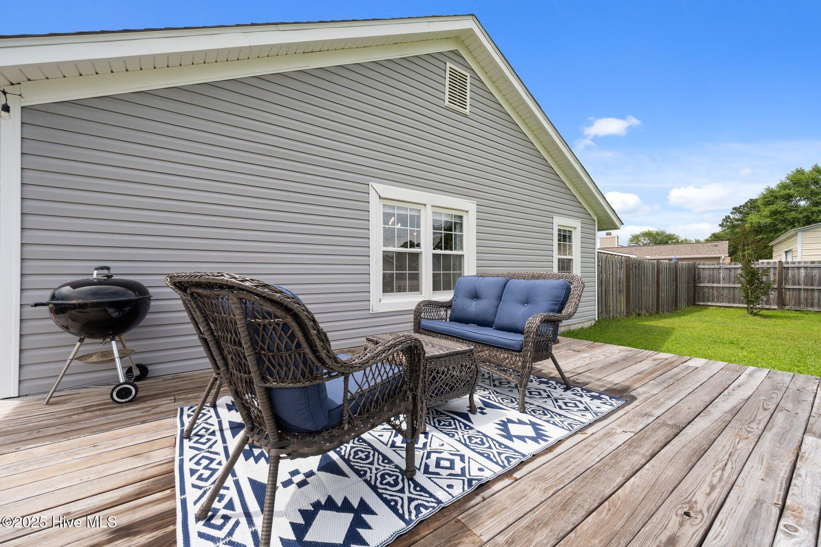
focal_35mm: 14
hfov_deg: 104.3
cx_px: 410
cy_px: 274
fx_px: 319
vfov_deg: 81.2
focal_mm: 14
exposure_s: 1/160
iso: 64
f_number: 7.1
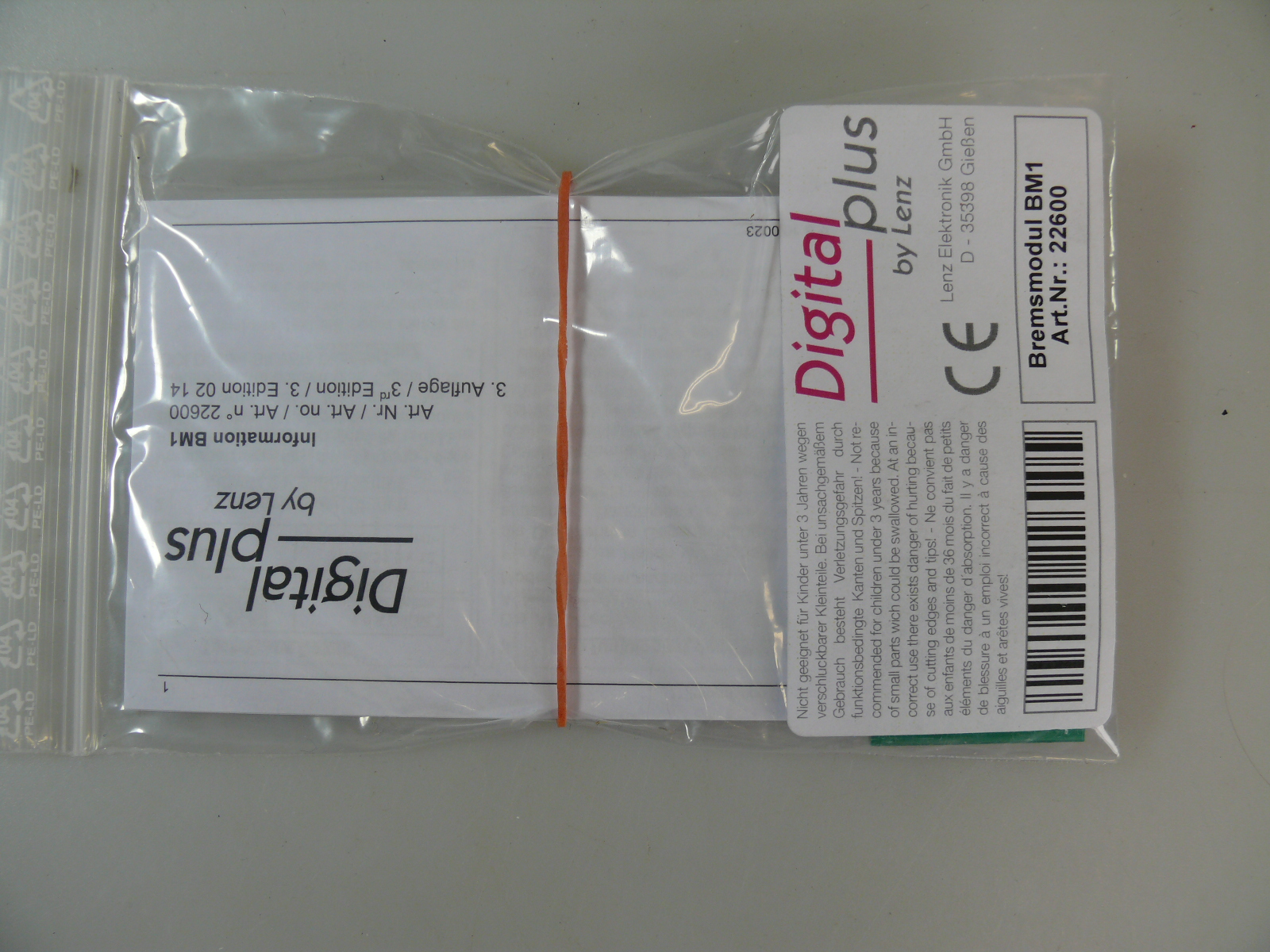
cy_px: 476
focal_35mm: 35
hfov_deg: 52.6
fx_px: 1284
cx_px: 635
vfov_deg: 40.7
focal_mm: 7.4
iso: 100
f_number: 4
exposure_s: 1/125
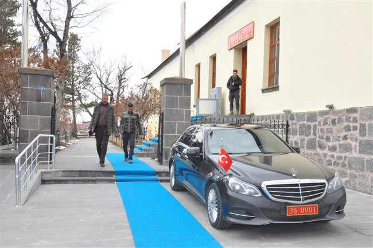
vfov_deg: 36.8
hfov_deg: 53.2
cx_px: 186
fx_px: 373
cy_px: 124
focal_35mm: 36
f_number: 25
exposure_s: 1/200
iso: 2000
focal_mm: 24
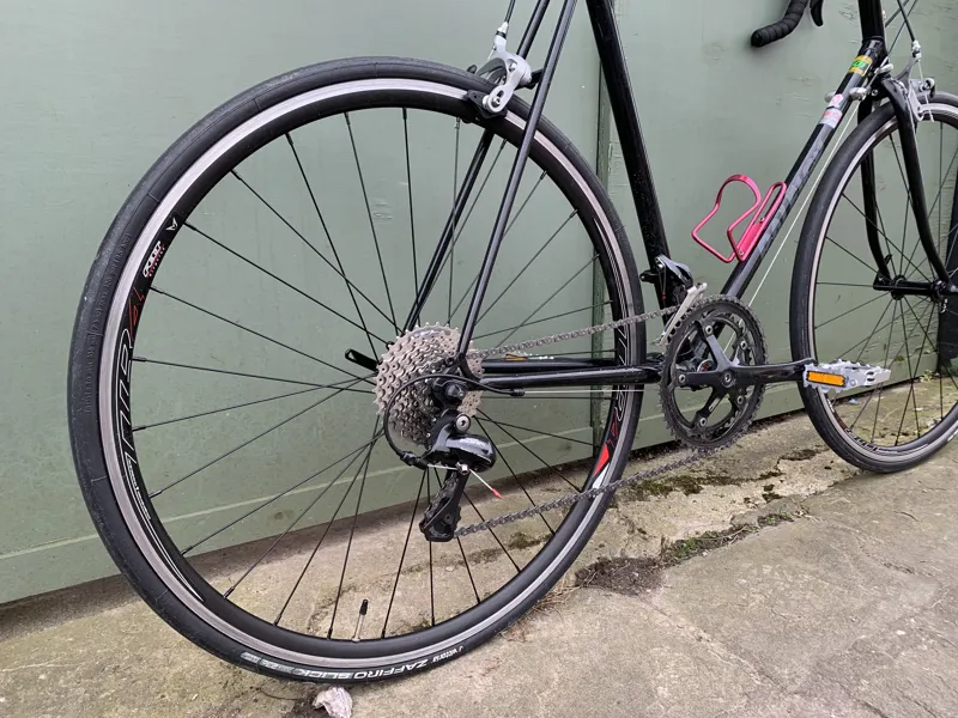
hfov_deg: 67.3
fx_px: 720
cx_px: 479
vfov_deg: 53.1
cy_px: 359
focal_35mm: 26
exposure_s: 1/121
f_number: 1.8
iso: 40
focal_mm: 4.25
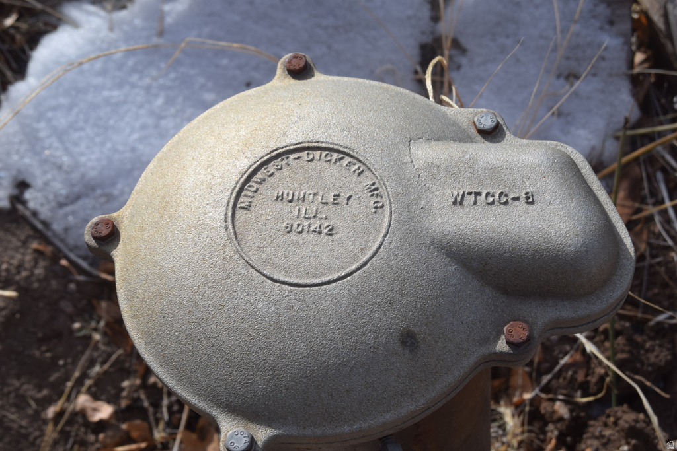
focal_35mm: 60
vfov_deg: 22.6
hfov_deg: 33.4
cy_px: 226
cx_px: 338
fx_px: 1128
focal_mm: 40
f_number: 10
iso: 200
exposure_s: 1/400
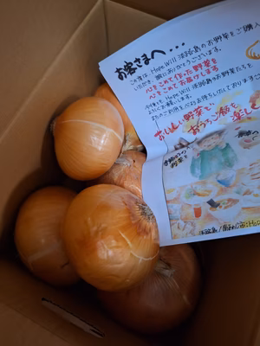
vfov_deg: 73.9
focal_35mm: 23
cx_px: 130
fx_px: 230
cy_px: 173
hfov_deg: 58.9
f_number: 1.8
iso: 320
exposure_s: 1/25
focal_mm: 5.54
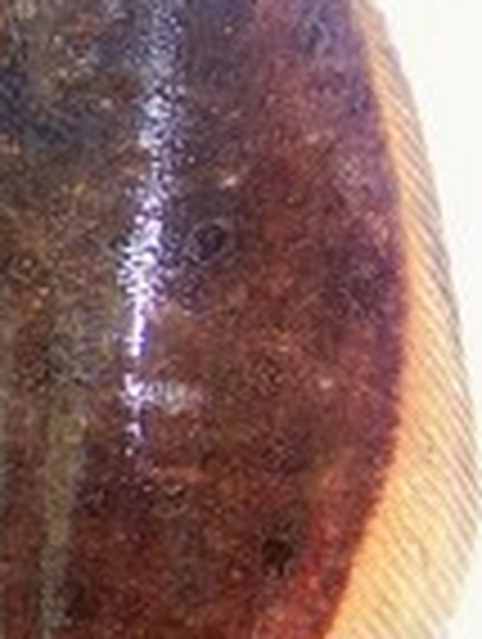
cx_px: -248
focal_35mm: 135
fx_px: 2499
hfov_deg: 10.6
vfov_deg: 14.5
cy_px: 515
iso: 64
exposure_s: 1/160
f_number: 2.8
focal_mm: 5.85
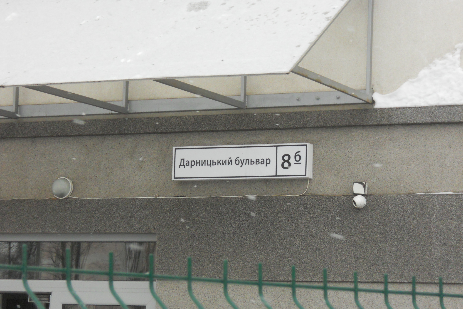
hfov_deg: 17.3
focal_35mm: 118
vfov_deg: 11.6
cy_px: 164
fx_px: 1517
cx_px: 232
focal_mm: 20.3
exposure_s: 1/160
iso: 400
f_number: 5.9
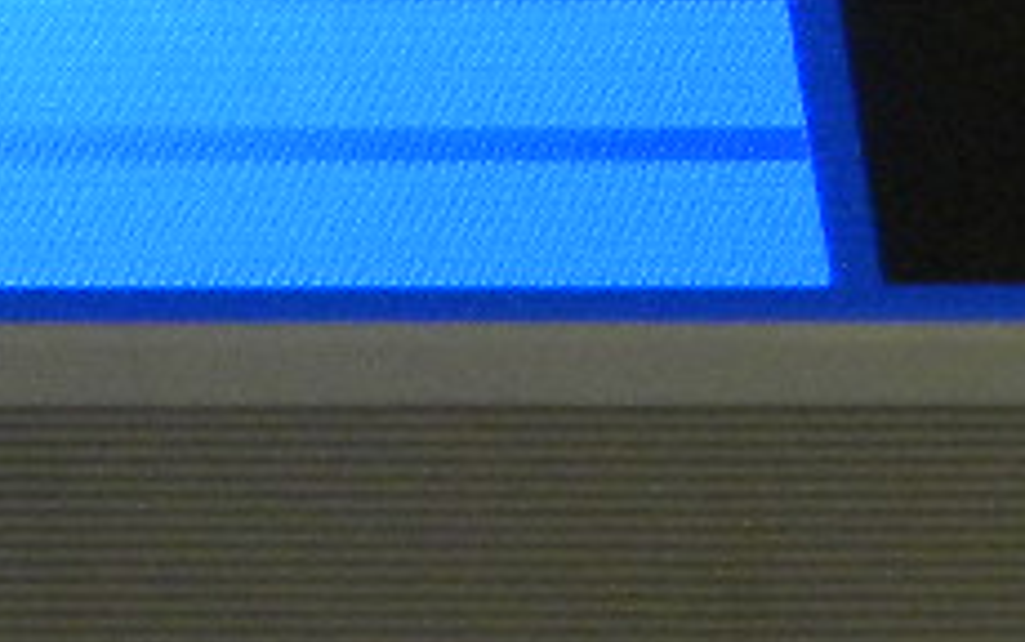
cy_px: -1449
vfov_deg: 2.7
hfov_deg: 4.2
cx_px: 2990
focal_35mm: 486
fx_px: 13583
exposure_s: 1/60
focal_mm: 11.8
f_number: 3.5
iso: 250
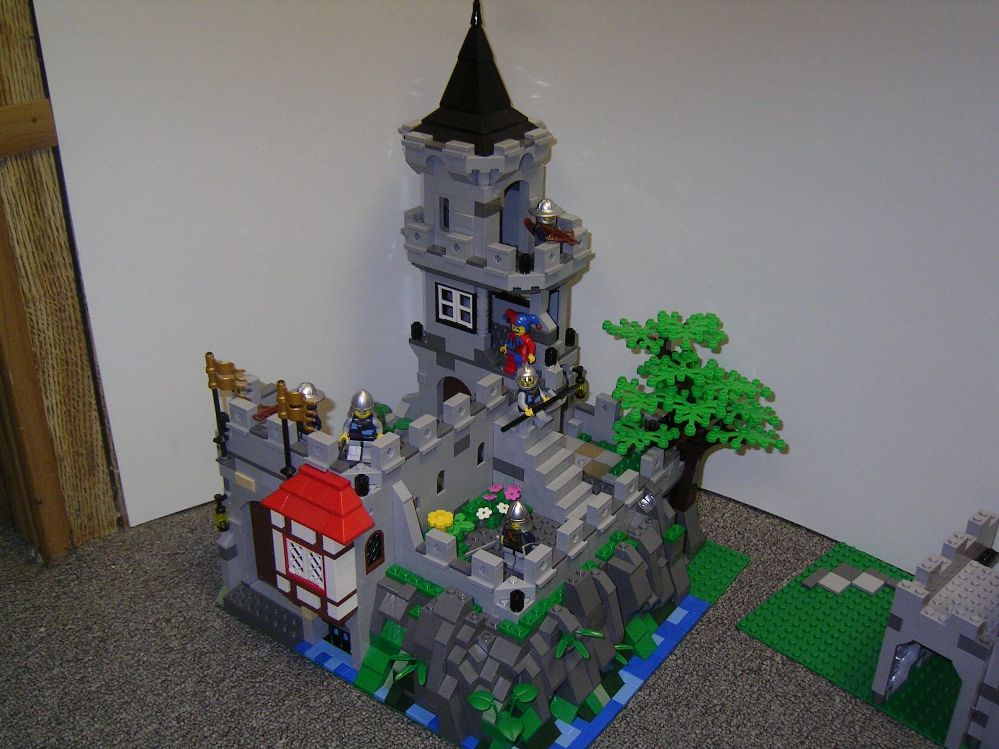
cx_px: 500
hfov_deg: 51.4
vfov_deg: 39.7
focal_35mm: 36
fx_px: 1039
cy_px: 374
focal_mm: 5.6
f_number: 2.8
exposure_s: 1/30
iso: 100
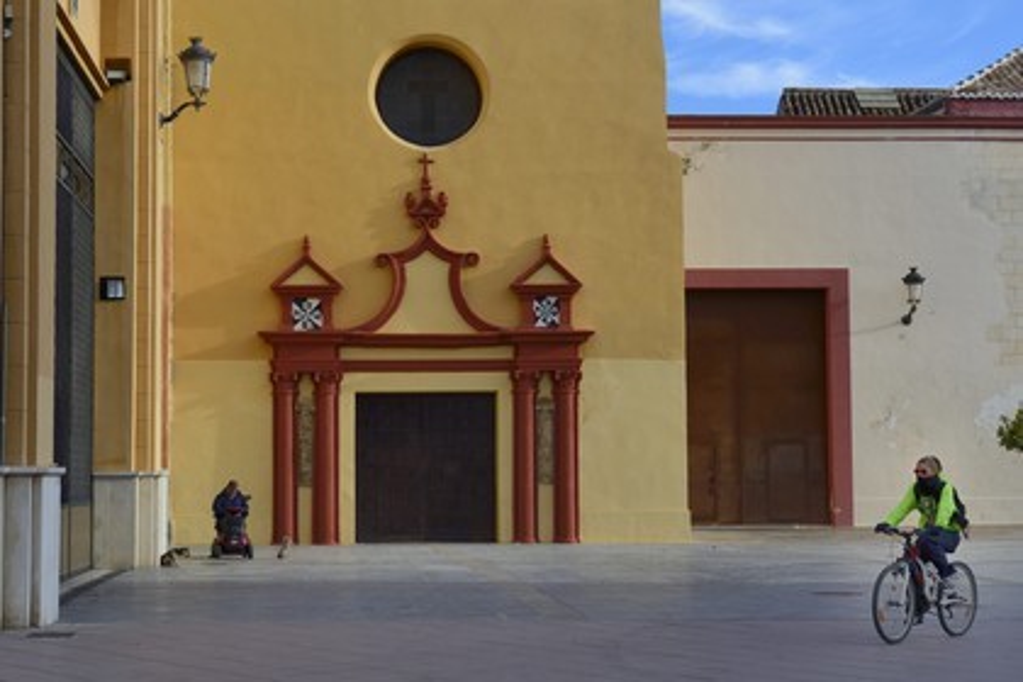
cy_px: 341
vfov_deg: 19.5
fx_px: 1989
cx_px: 512
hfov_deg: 28.8
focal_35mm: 70
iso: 200
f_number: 9
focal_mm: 70
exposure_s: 1/400
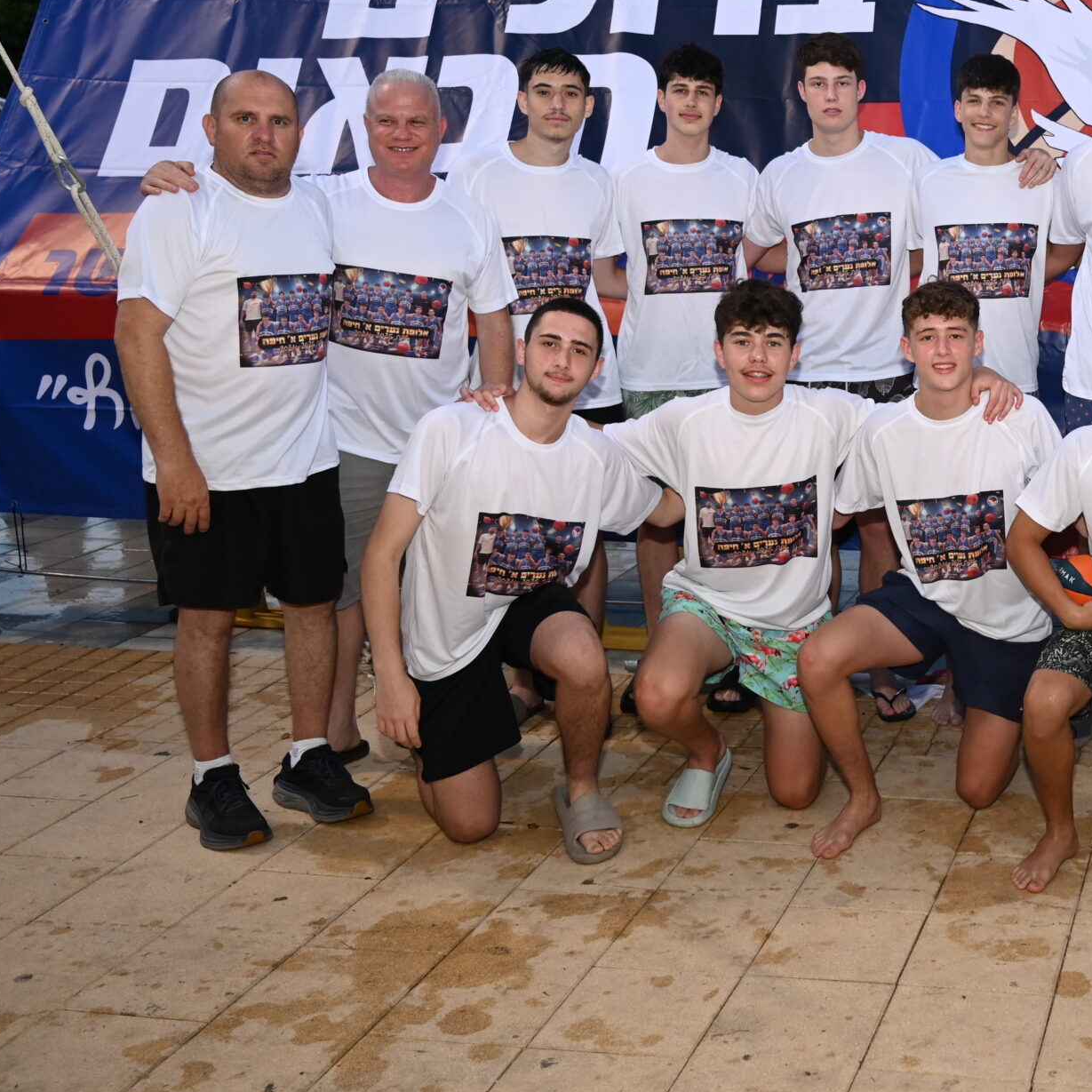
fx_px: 1673
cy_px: 421
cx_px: 1067
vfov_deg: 36.0
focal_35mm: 47
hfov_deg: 33.4
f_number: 4
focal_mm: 26.5
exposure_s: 1/200
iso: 1000
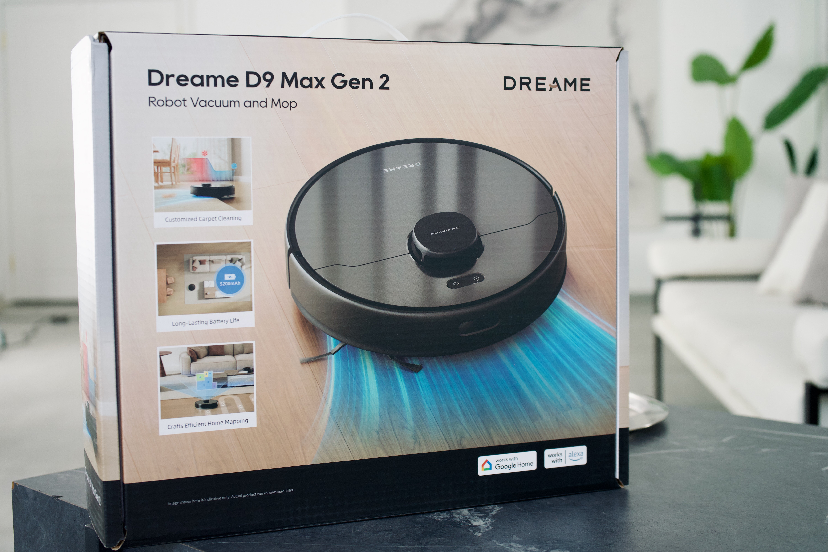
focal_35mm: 50
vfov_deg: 27.0
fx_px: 1150
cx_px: 414
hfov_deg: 39.6
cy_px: 276
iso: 400
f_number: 4.5
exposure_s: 1/160
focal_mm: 50
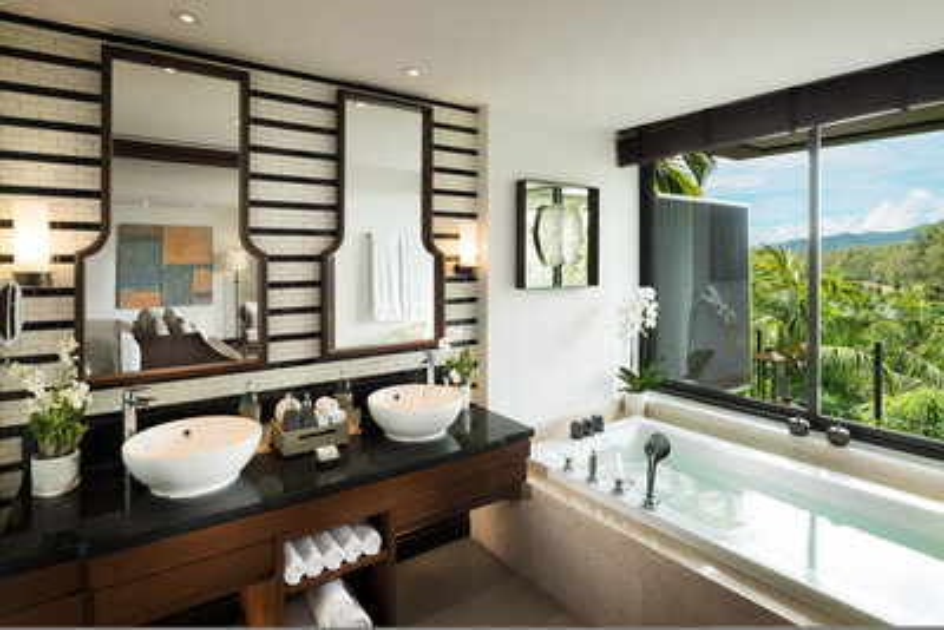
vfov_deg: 64.6
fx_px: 498
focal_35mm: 19
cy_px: 315
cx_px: 472
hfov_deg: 86.9
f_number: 16
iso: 160
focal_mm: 19
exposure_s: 1/80
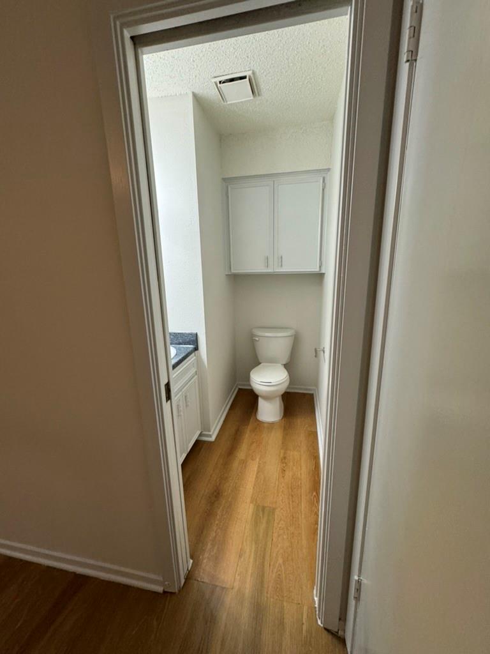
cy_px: 327
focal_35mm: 14
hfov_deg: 85.7
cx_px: 245
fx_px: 264
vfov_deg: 102.1
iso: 250
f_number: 2.2
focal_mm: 2.22
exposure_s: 1/120
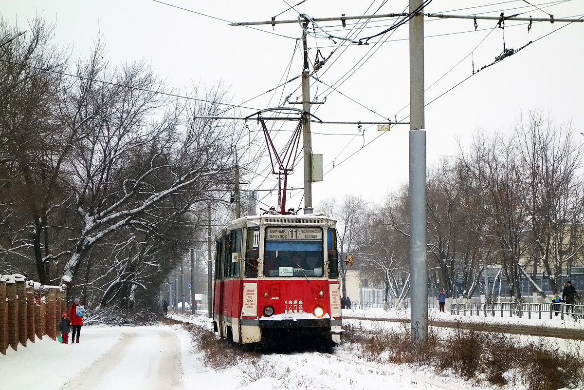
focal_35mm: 100
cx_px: 292
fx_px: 1622
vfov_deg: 13.7
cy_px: 195
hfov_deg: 20.4
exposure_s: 1/500
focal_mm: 37.1
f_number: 4.9
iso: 400
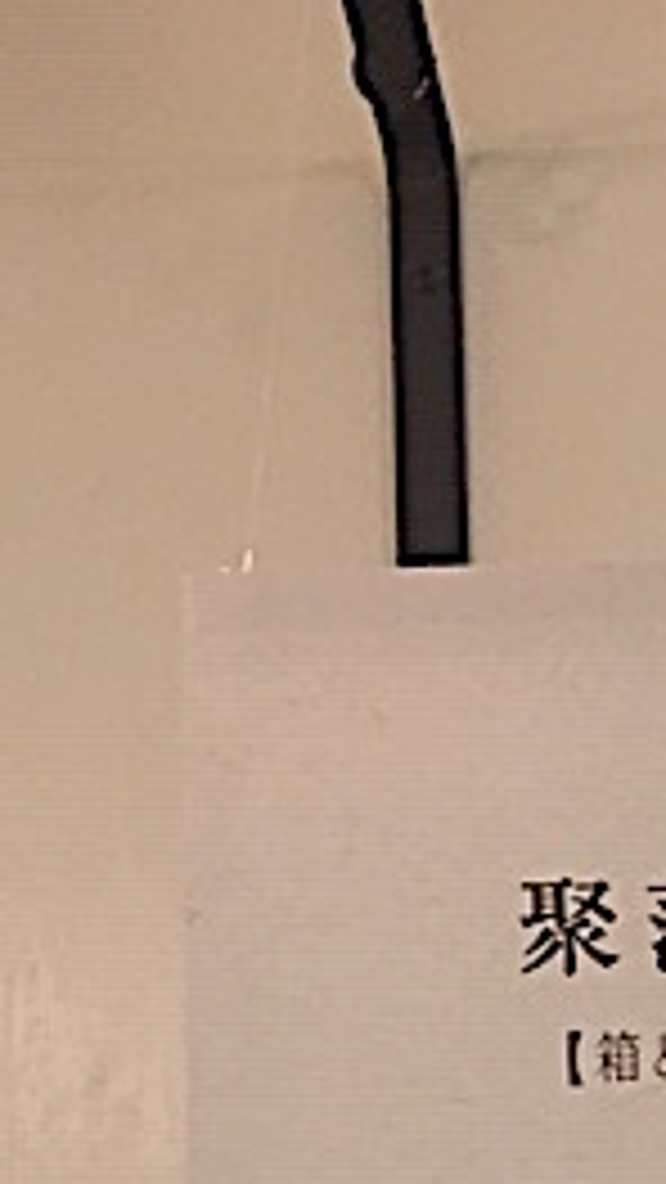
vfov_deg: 24.9
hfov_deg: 15.2
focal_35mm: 77
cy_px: 1405
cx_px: 756
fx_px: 2417
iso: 80
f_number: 2.2
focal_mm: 4.15
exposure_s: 1/15
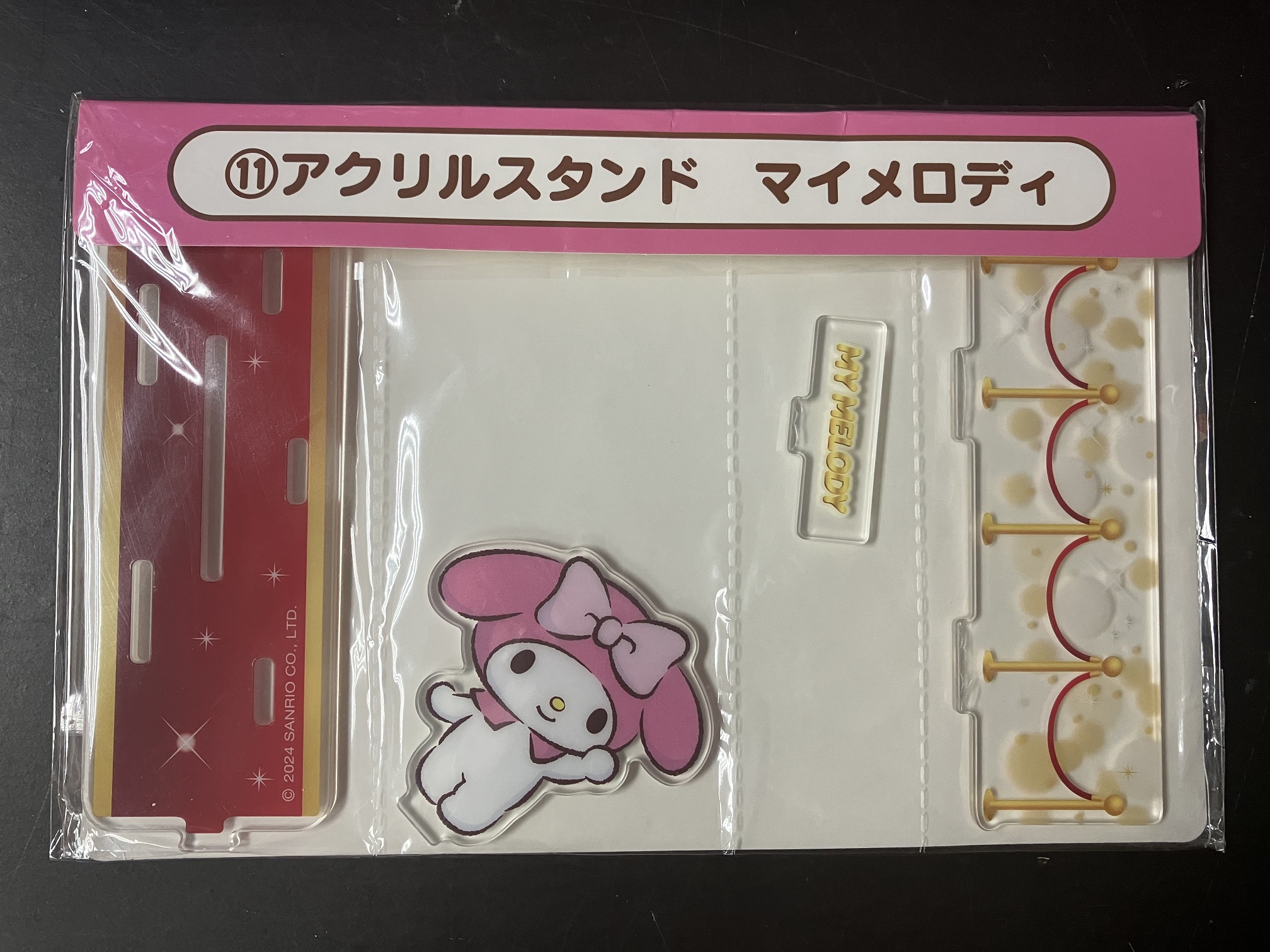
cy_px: 476
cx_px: 635
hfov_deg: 63.4
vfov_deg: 49.7
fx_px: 1027
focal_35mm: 28
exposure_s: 1/50
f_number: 1.8
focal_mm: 3.99
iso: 160
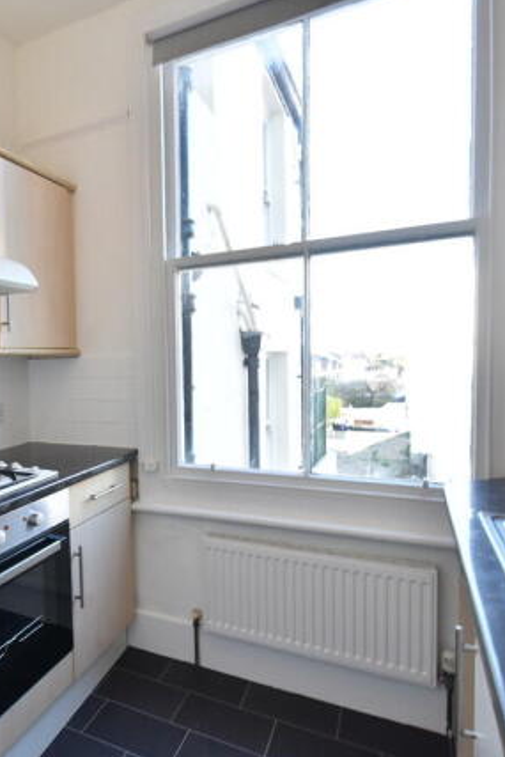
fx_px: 484
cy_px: 378
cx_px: 82
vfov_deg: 76.1
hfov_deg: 50.8
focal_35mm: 23
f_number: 4.5
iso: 500
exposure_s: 1/80
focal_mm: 10
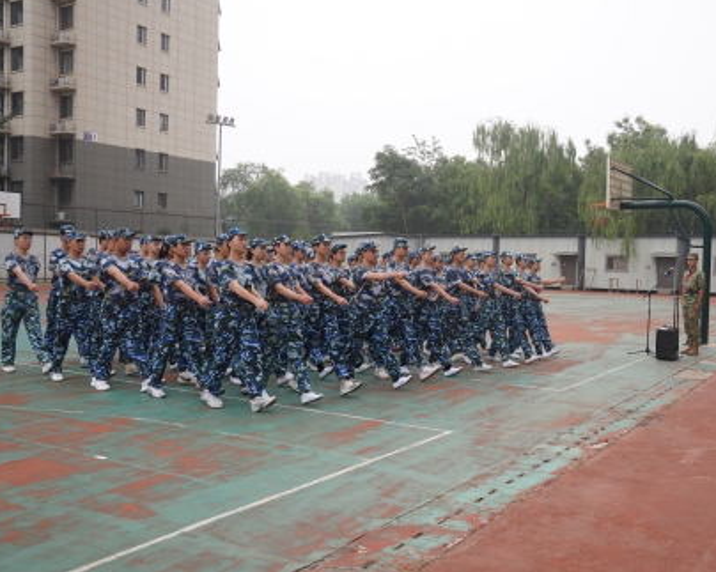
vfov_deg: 41.1
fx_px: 763
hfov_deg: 50.0
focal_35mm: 36
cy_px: 289
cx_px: 427
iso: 200
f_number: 7.1
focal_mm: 31
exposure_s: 1/200
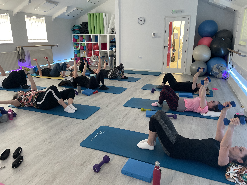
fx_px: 186
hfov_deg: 67.3
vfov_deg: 53.1
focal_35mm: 26
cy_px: 92
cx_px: 124
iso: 160
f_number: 1.6
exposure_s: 1/50
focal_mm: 4.2
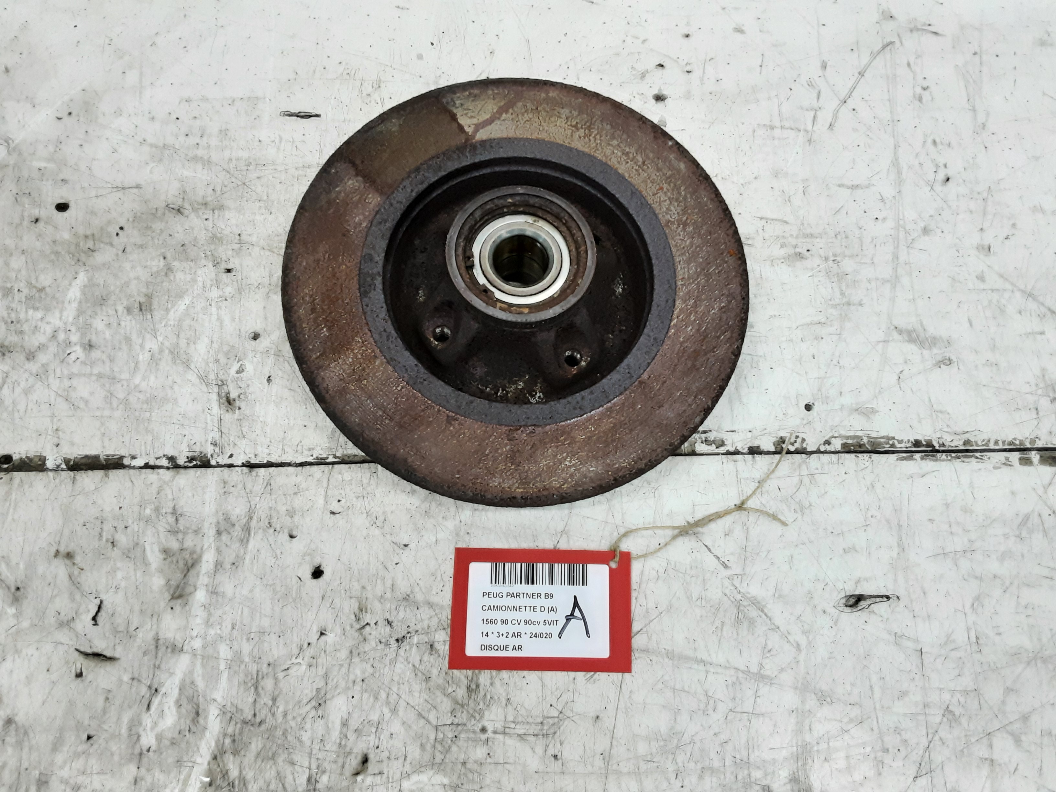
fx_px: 824
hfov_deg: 65.3
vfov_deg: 51.4
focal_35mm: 27
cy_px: 396
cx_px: 528
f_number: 1.9
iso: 200
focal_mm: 2.91
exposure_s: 1/50
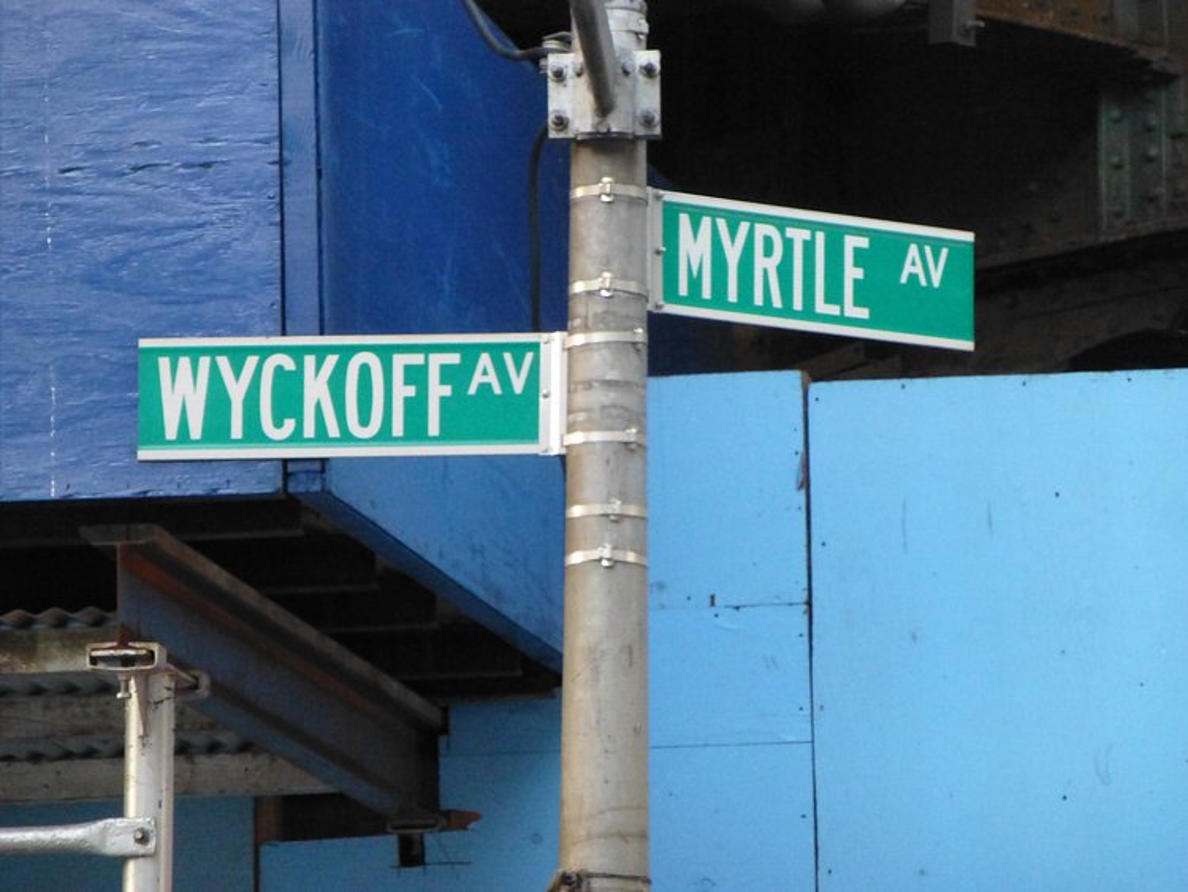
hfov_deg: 7.9
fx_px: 8548
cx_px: 594
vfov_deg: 6.0
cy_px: 446
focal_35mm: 249
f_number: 5.7
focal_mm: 44.4
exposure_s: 1/15
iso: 1250
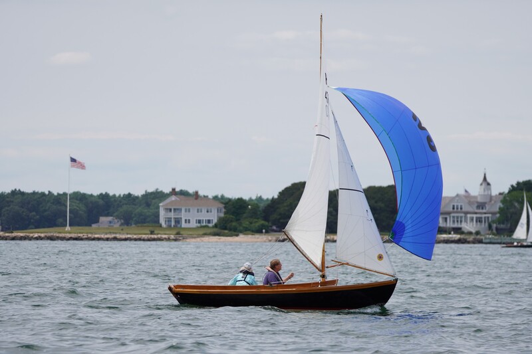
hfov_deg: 6.9
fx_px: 4432
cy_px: 177
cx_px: 266
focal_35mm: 300
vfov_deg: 4.6
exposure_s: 1/1250
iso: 200
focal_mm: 200
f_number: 5.6
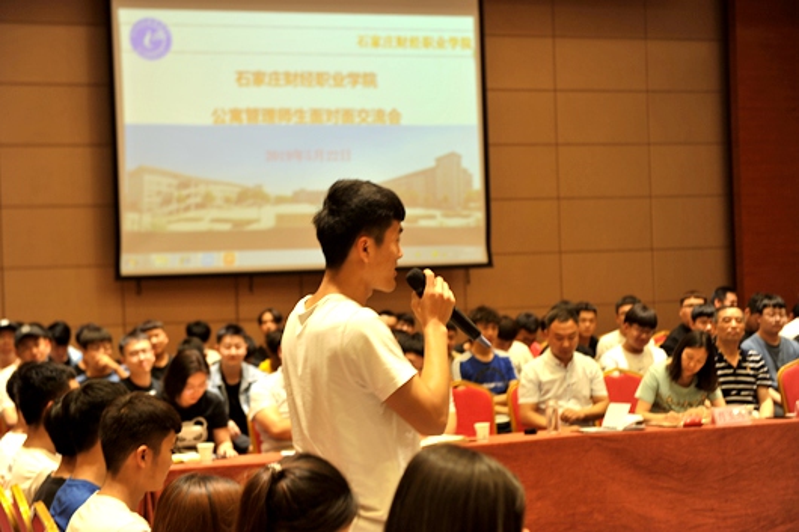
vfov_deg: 19.4
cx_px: 400
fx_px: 1553
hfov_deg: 28.9
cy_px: 266
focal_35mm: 70
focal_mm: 70
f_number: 4
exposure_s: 1/25
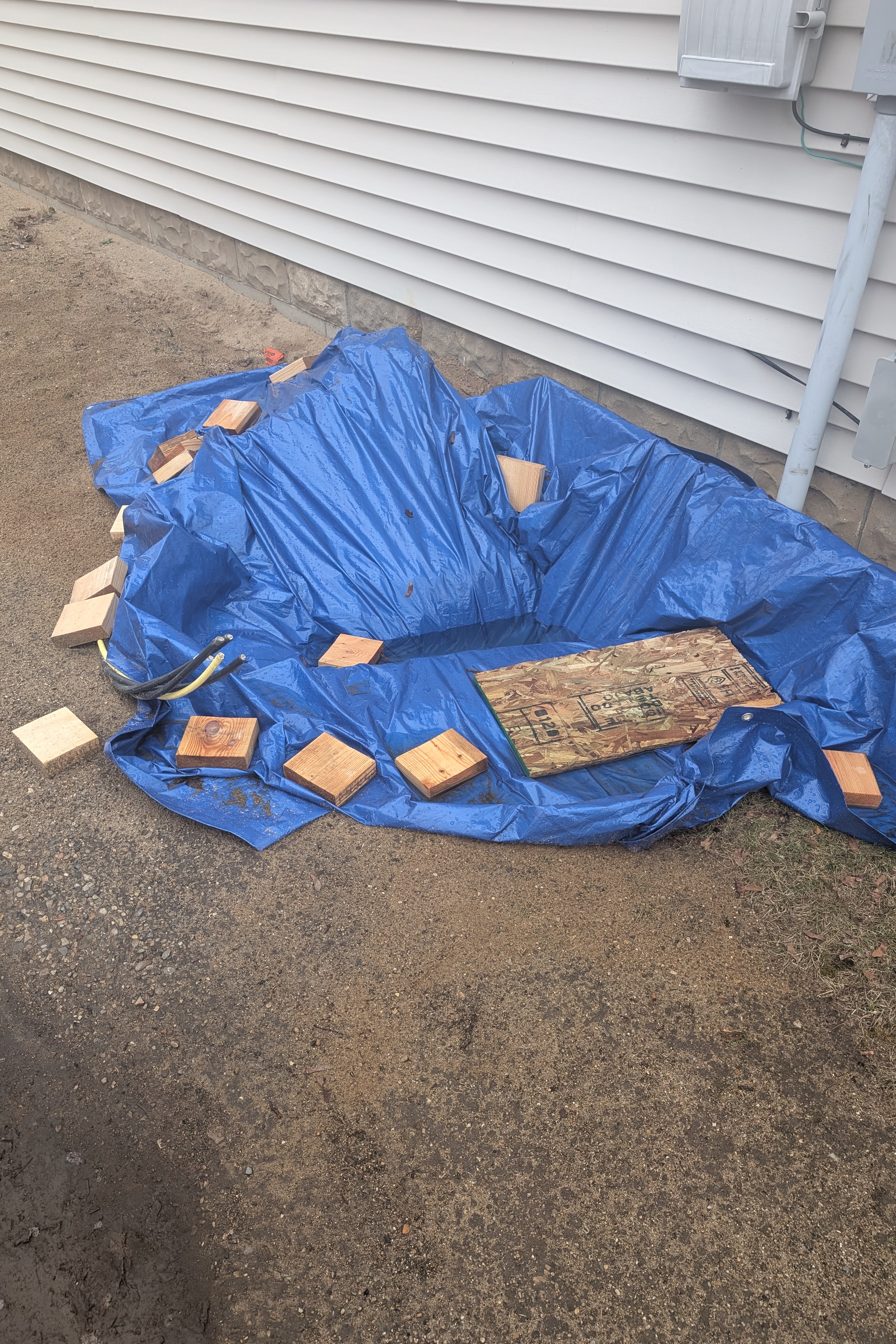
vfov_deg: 69.4
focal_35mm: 26
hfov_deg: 49.5
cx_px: 420
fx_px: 971
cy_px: 695
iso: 133
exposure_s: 1/286
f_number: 1.68
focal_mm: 6.9
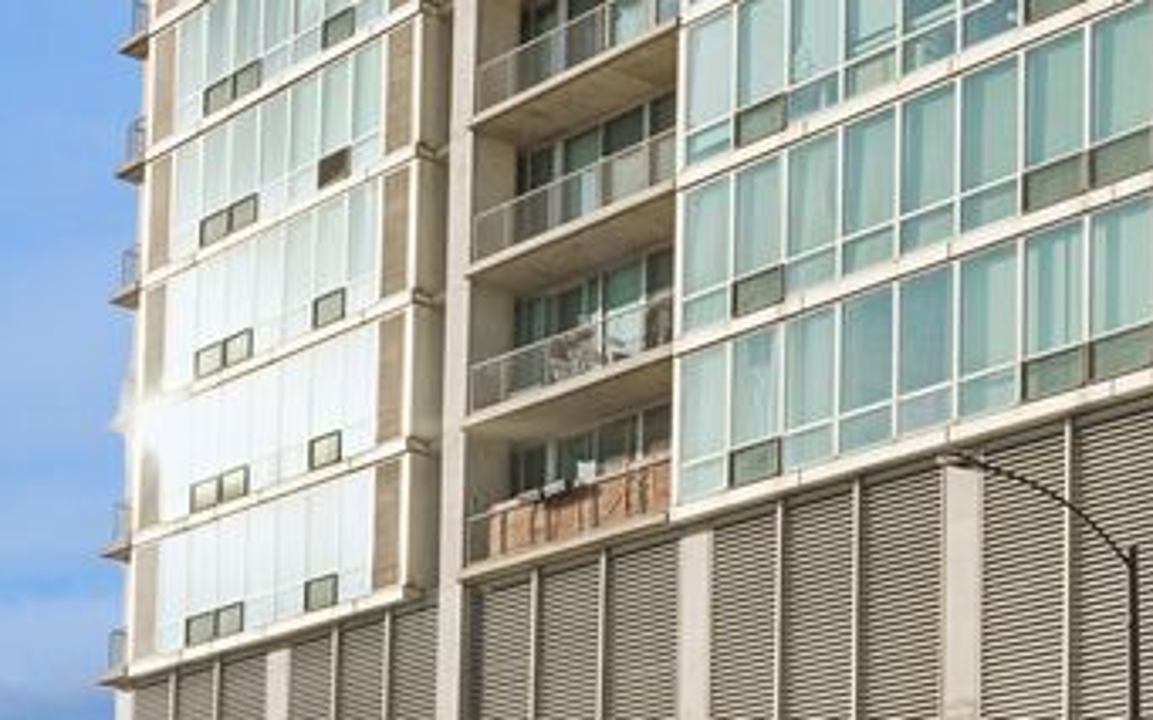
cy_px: -284
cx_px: 1190
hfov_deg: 27.1
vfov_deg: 17.0
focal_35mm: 71
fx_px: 2231
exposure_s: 1/800
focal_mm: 22
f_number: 7.1
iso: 320
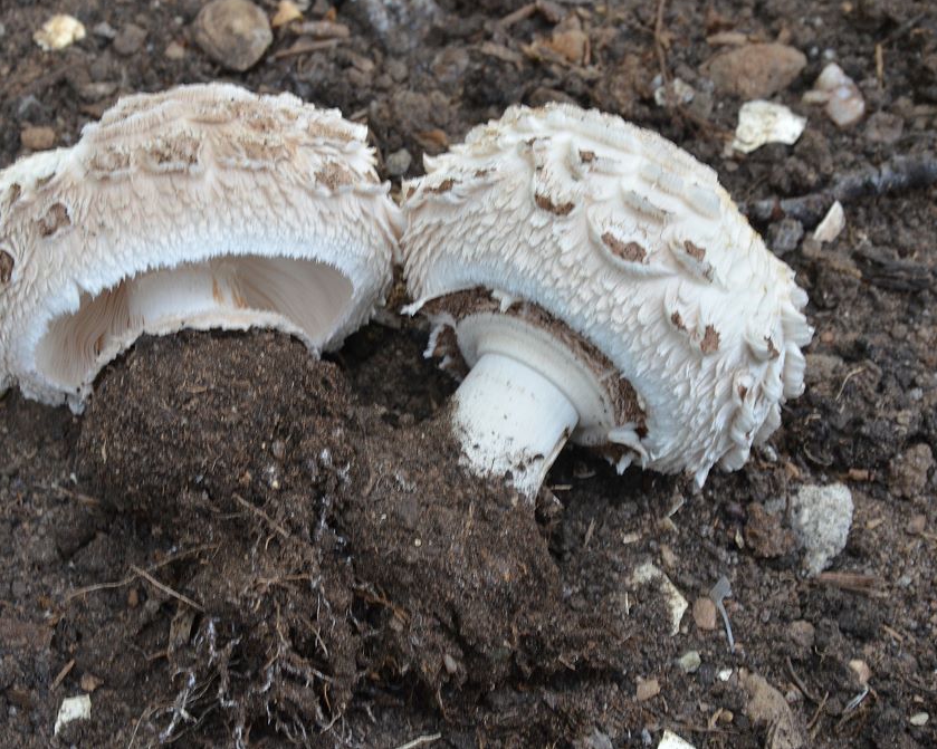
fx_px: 3327
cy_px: 372
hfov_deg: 16.0
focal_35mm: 120
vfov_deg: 12.8
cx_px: 428
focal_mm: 70
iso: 800
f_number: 16
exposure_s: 1/15
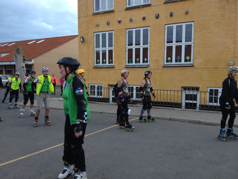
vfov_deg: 40.7
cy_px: 90
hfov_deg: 52.6
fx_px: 241
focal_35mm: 35
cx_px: 119
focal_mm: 4.28
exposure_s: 1/60
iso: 50
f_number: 2.4
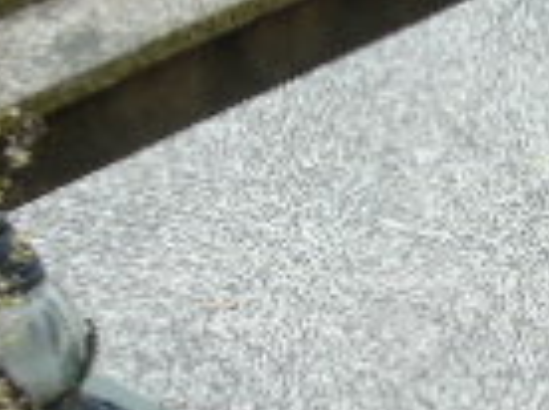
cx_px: 700
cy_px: 219
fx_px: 2501
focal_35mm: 158
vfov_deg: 9.4
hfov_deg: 12.2
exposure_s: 1/125
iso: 80
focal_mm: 6.1
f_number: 3.8
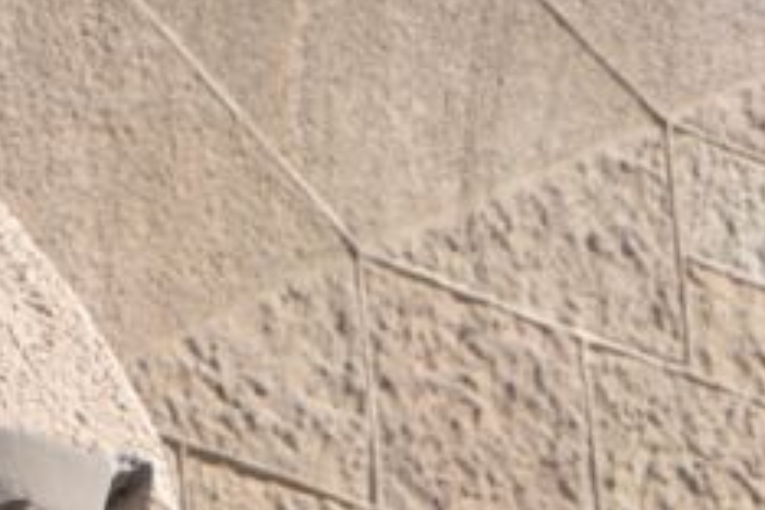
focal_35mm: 394
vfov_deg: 3.5
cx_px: -582
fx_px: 8372
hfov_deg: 5.2
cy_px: 531
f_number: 8
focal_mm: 60
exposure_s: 1/250
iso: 100
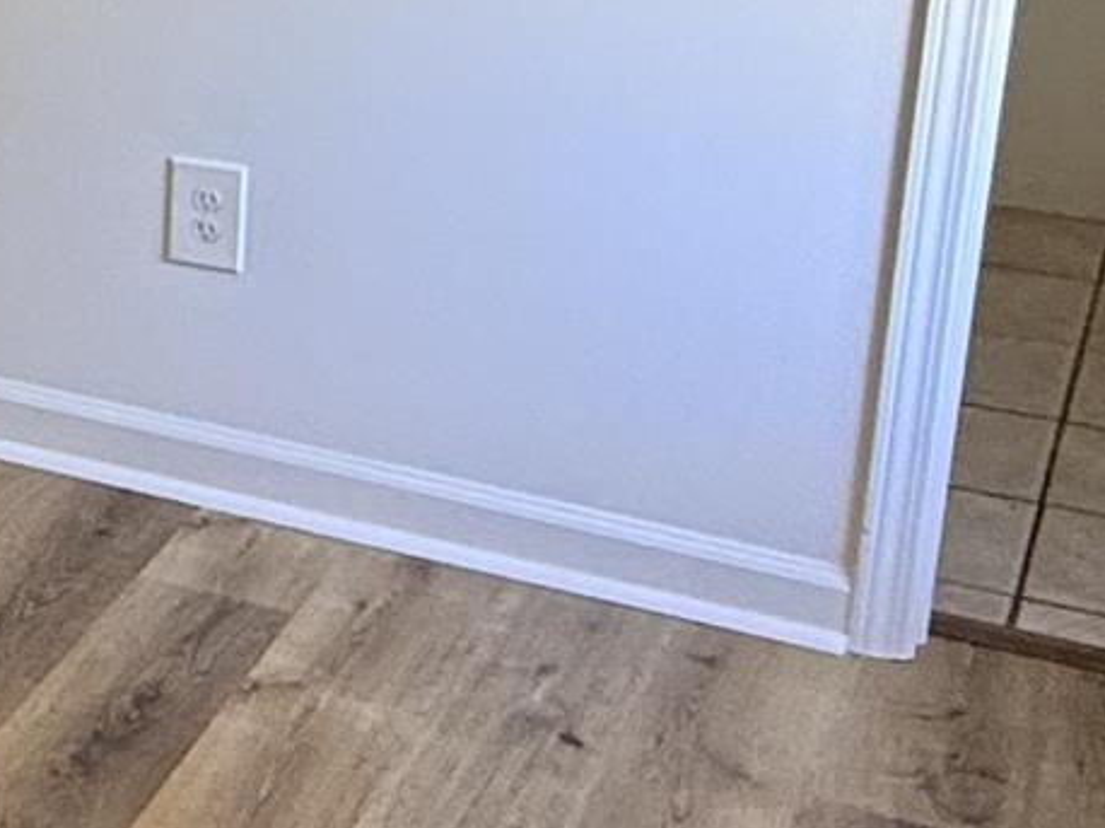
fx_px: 2999
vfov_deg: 15.3
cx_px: -767
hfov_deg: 17.6
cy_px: -60
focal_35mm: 94
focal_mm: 2.22
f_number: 2.2
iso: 160
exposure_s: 1/99
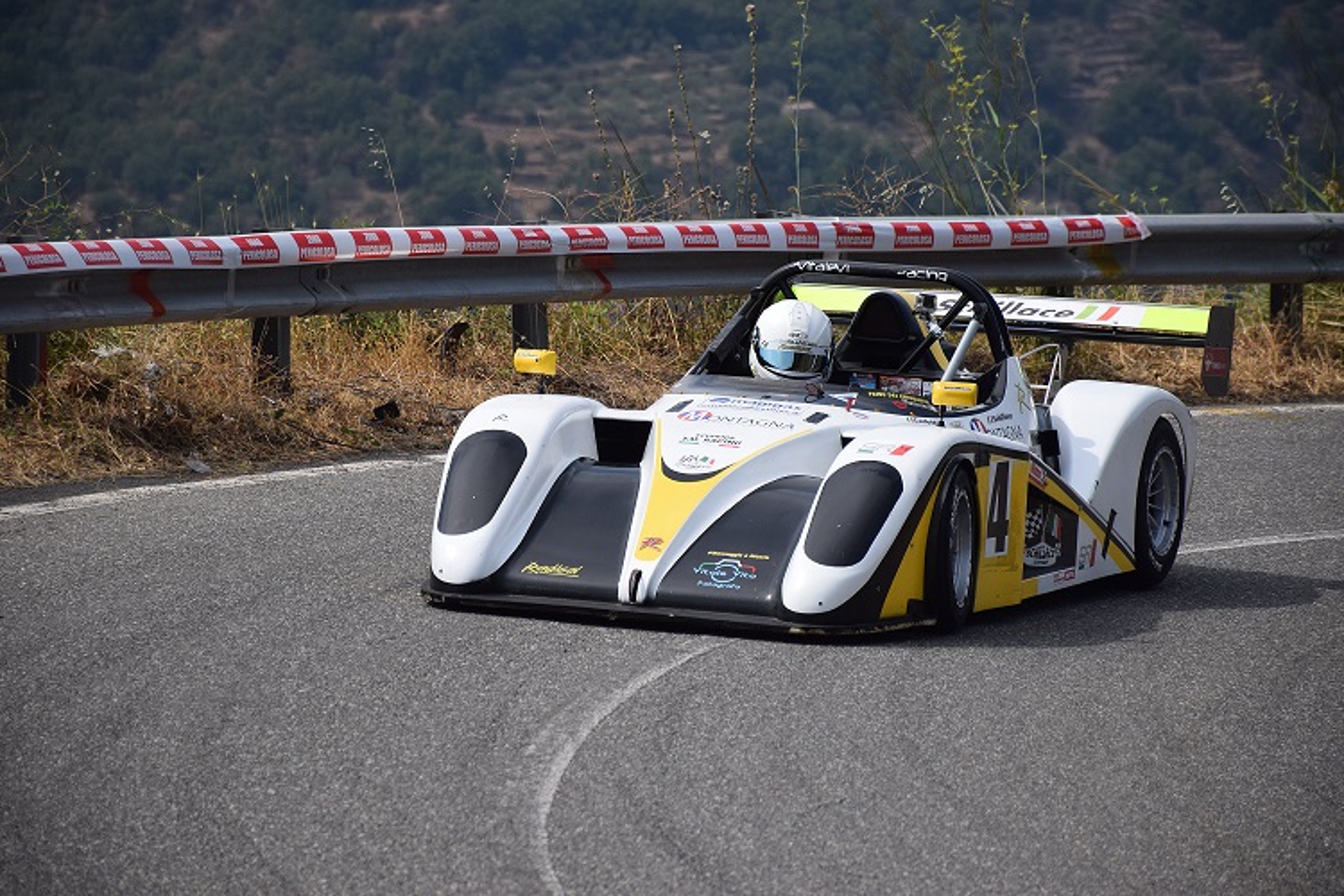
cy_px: 448
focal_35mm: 210
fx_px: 7839
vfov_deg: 6.5
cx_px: 672
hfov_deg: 9.8
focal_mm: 140
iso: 400
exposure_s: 1/1600
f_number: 6.3
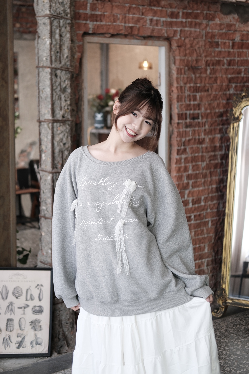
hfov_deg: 25.5
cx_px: 124
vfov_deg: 37.5
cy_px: 187
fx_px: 550
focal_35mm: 53
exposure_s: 1/50
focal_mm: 35
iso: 400
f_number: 2
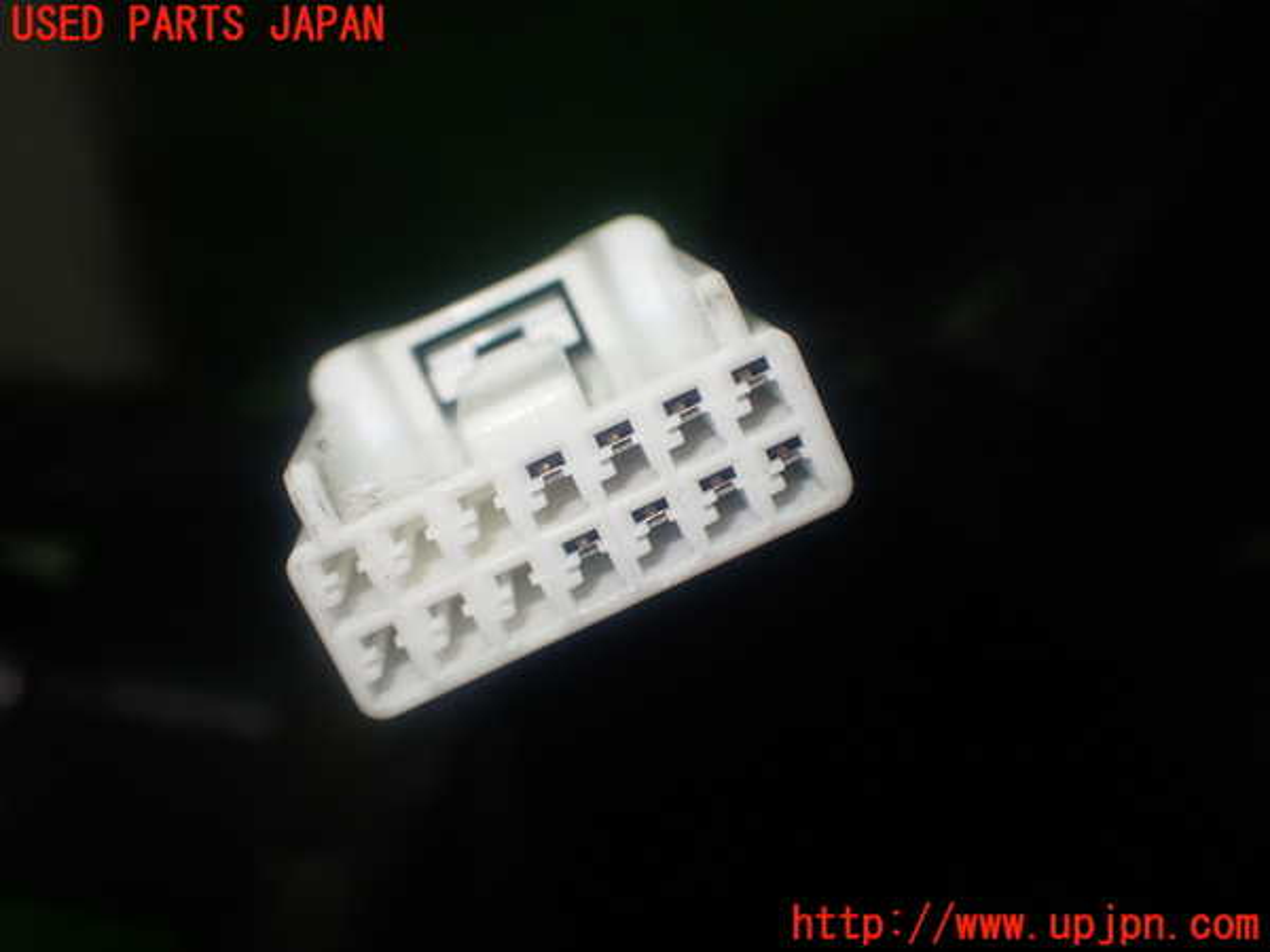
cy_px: 476
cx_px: 635
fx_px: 1504
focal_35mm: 41
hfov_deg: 45.8
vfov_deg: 35.1
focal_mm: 7.31
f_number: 2.8
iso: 125
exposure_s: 1/80
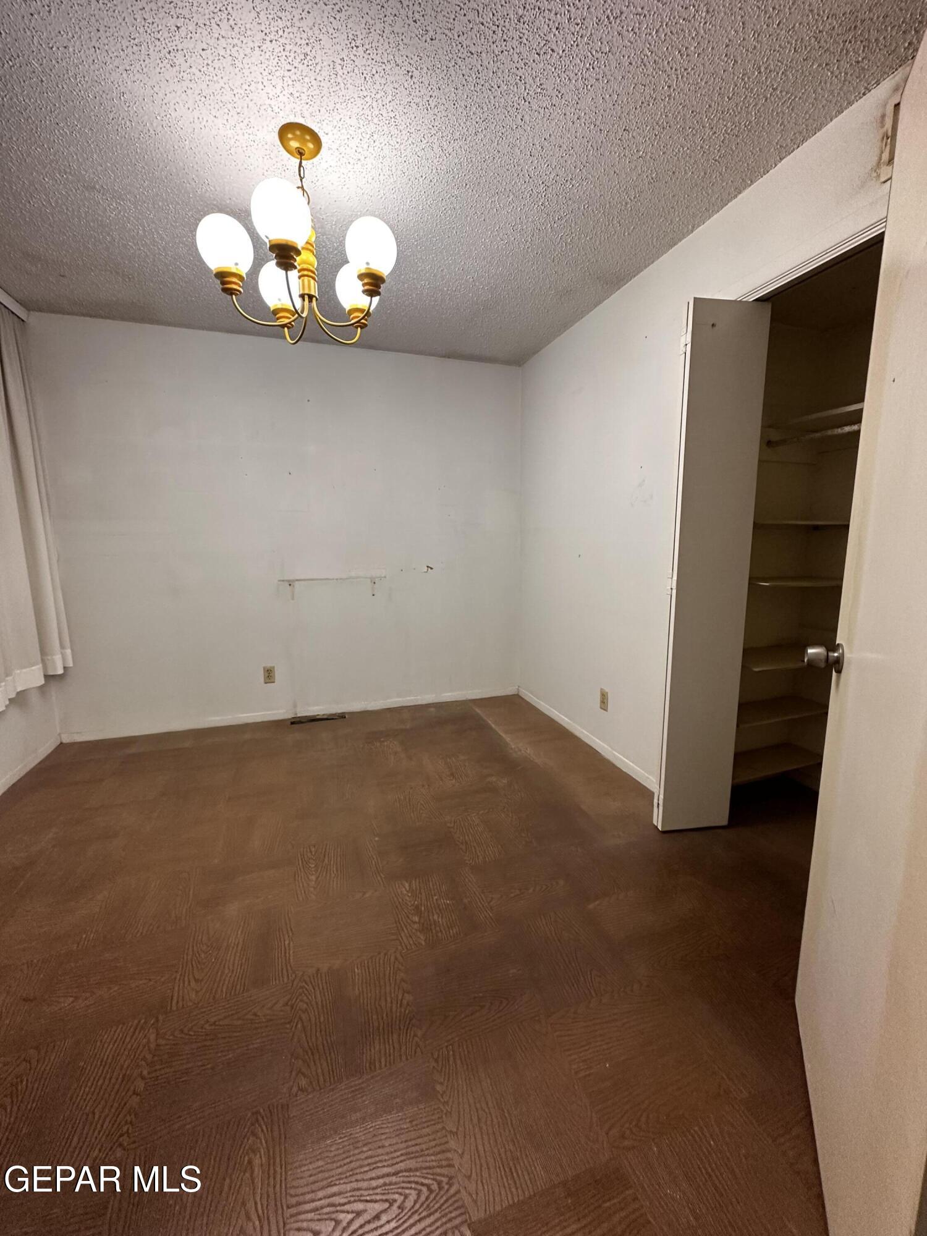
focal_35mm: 14
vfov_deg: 102.1
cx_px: 464
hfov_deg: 85.7
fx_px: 500
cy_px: 618
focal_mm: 2.22
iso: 320
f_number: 2.2
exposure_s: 1/120
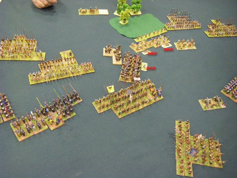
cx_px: 118
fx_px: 260
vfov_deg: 37.7
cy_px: 89
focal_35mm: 38
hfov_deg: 49.0
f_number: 3.5
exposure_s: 1/15
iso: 800
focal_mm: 6.3
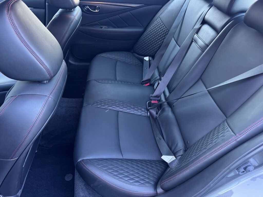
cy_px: 98
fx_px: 182
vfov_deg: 56.8
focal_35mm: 24
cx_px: 132
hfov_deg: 71.6
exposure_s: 1/64
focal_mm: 6.76
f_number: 1.78
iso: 200
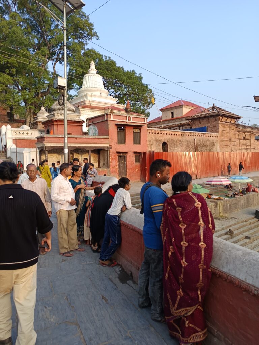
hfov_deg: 56.8
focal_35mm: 24
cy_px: 172
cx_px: 130
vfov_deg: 71.6
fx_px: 239
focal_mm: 5.31
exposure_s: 1/109
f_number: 1.7
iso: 50
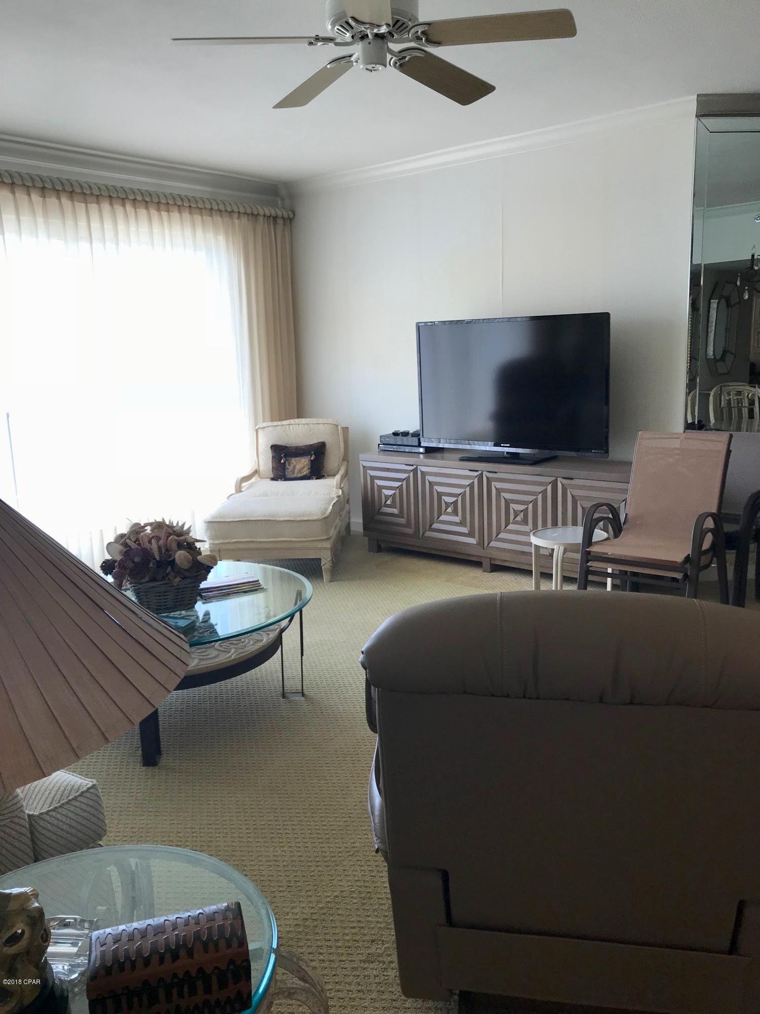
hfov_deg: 49.7
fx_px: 820
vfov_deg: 63.4
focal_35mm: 28
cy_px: 507
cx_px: 380
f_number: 1.8
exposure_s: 1/120
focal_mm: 3.99
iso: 25
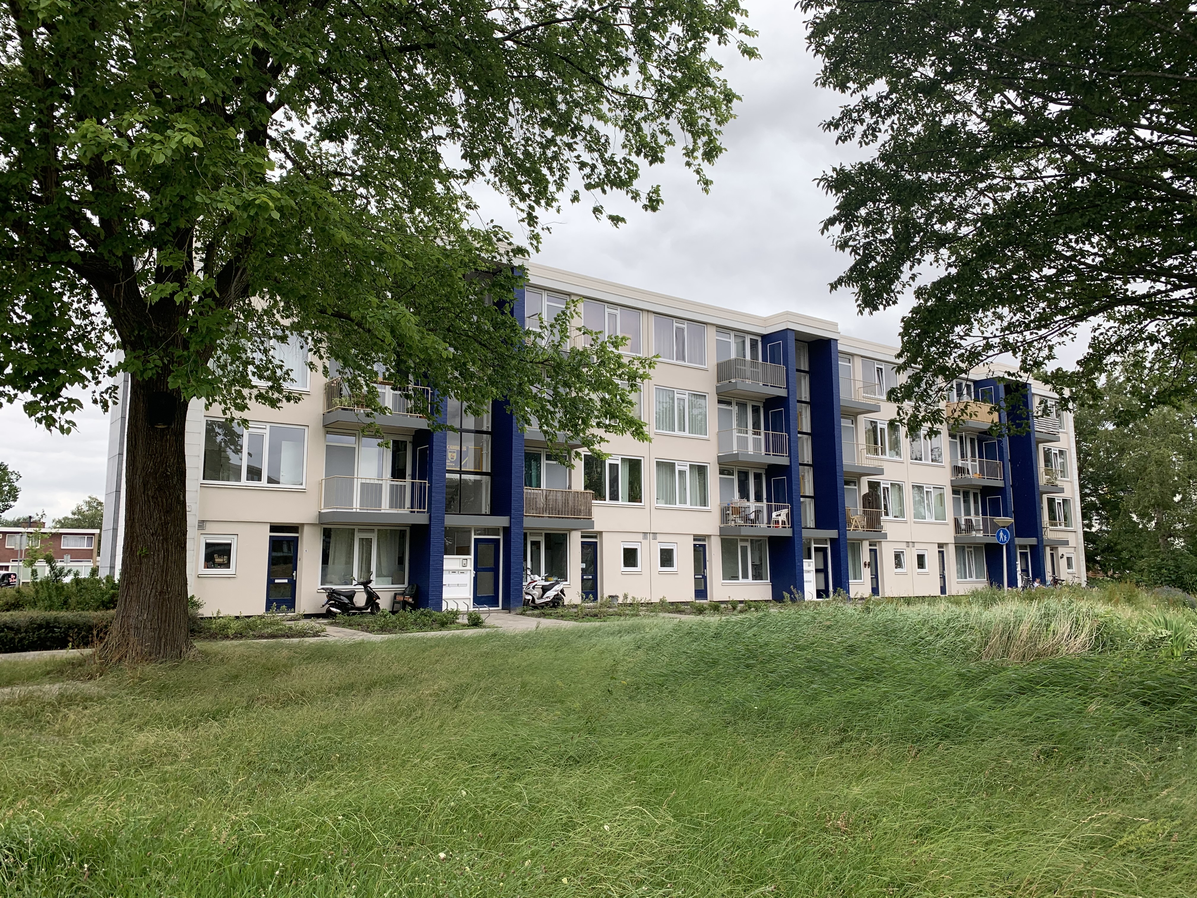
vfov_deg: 53.1
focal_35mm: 26
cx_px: 598
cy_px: 449
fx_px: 899
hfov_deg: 67.3
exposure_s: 1/388
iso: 25
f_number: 1.8
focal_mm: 4.25
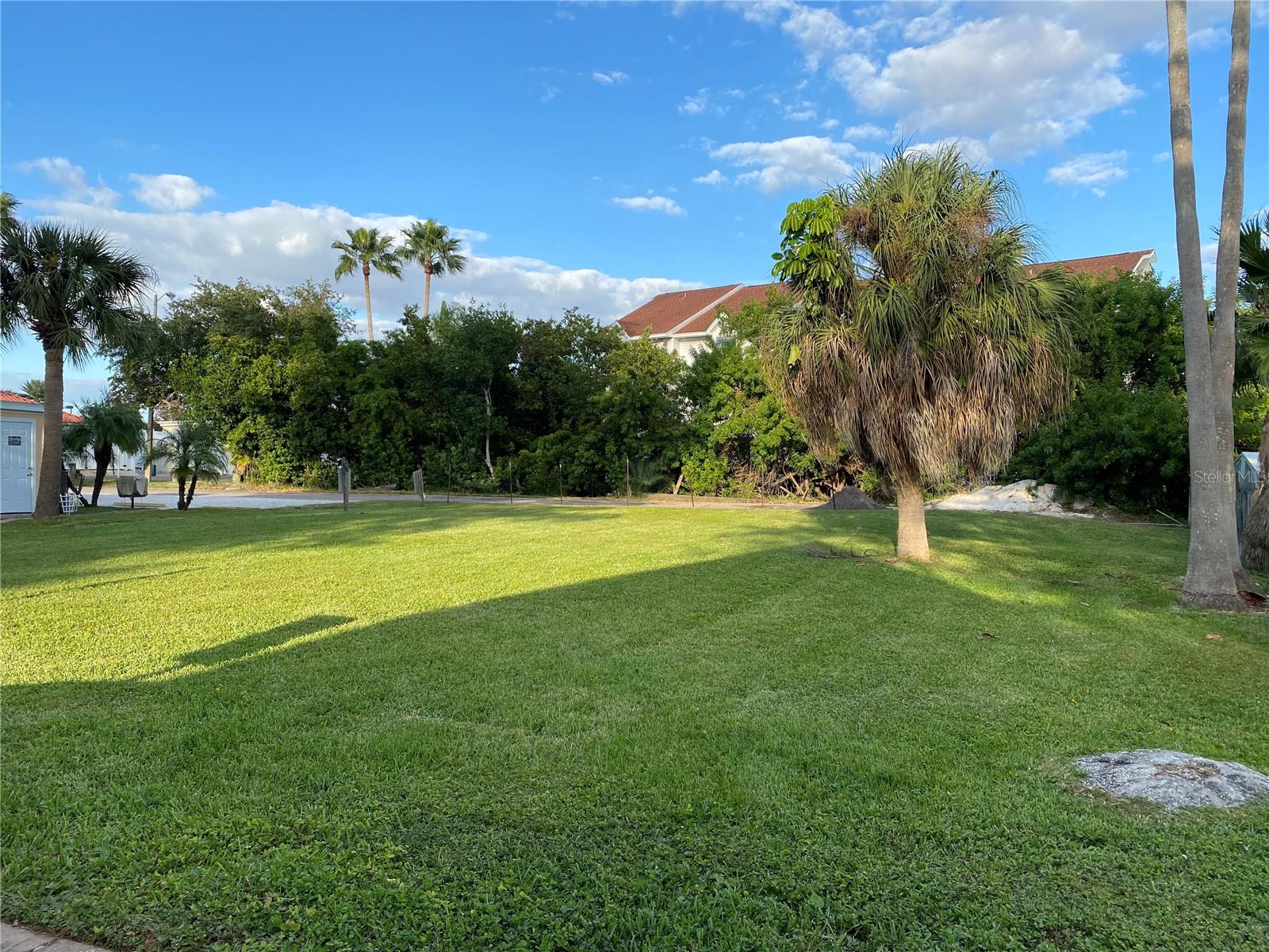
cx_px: 634
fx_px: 953
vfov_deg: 53.1
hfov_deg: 67.3
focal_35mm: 26
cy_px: 476
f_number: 1.8
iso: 32
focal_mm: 4.25
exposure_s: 1/1218
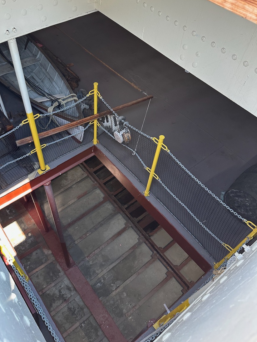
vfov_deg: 63.4
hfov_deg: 49.6
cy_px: 158
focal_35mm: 28
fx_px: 277
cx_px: 109
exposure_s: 1/141
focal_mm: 6.86
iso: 80
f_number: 1.78
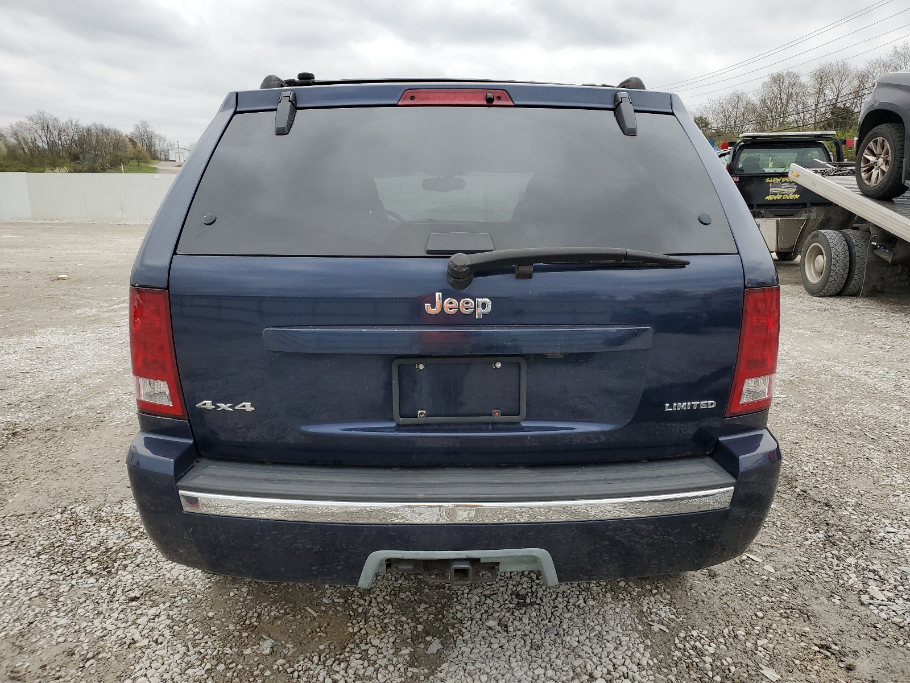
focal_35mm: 26
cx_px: 455
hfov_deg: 67.3
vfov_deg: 53.1
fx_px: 683
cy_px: 342
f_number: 1.5
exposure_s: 1/1250
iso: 50
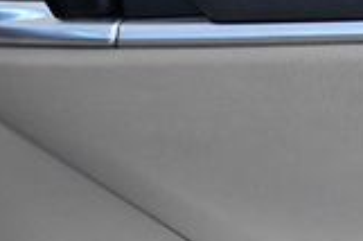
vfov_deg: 4.4
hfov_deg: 6.7
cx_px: 124
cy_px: 304
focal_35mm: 310
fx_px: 3123
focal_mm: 52
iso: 2500
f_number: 8
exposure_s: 1/250
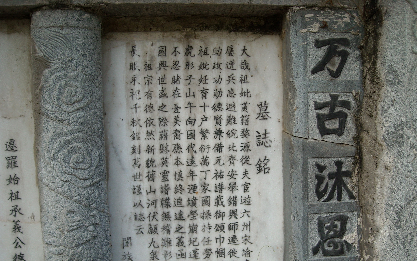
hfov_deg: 48.2
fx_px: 466
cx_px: 219
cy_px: 172
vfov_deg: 31.0
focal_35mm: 41
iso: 64
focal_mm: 5.7
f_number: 2.8
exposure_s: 1/161
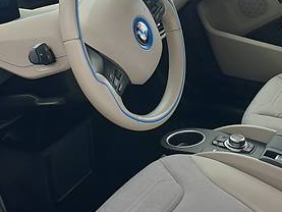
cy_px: 50
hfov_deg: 25.8
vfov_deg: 19.5
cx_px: 187
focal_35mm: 75
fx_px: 611
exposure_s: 1/259
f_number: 2.4
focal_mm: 4.3
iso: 50
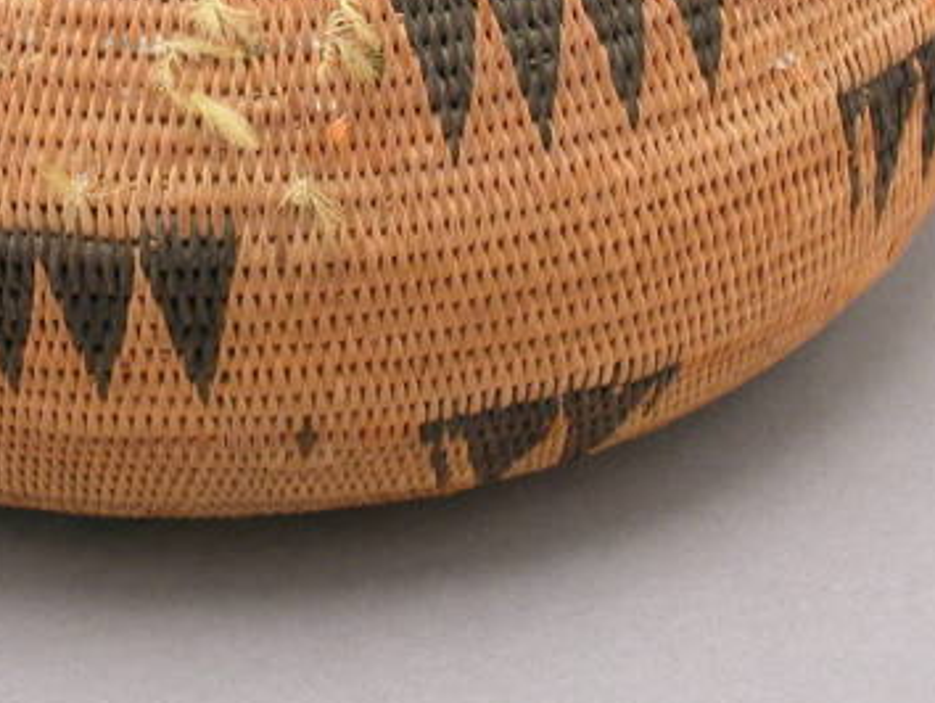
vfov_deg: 7.7
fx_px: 5190
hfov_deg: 10.3
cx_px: 193
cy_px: -71
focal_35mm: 192
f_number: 7.6
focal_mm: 21.4
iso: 100
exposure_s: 1/3.4
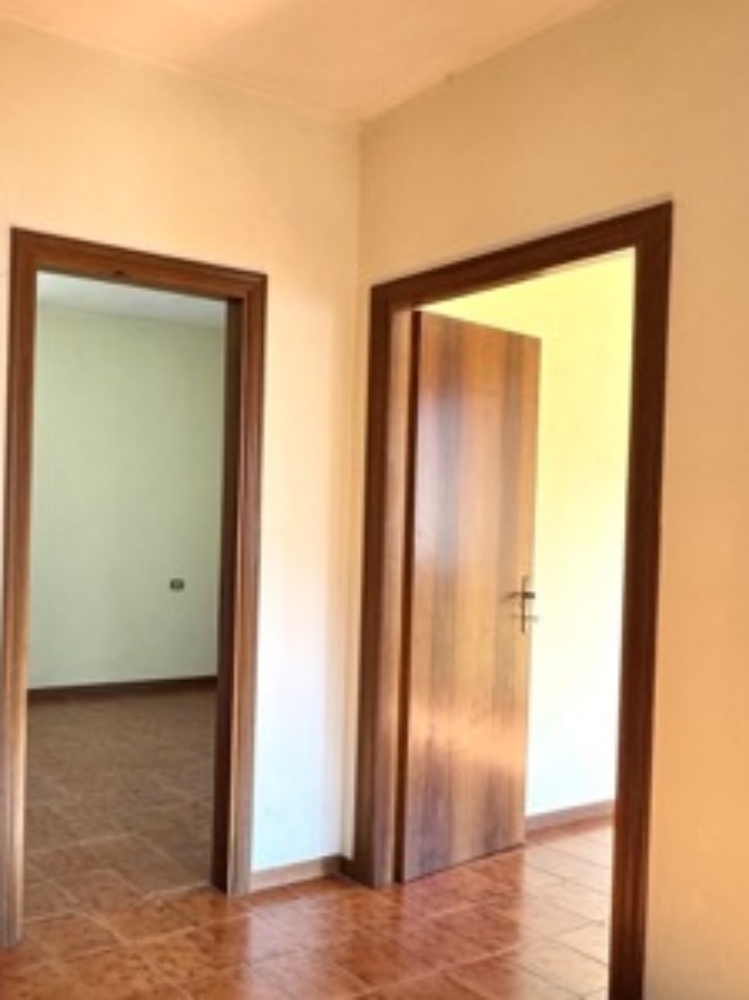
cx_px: 30
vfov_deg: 59.9
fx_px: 866
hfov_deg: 41.7
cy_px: 532
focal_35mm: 30
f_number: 2.2
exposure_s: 1/99
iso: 200
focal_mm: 2.22
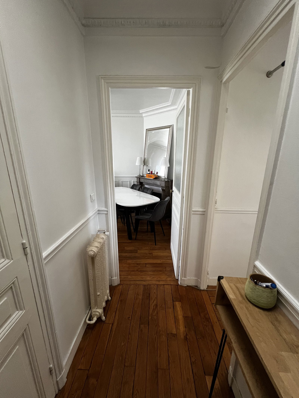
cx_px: 150
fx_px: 150
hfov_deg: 89.9
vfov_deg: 106.2
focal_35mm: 13
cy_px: 199
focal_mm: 1.57
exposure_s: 1/68
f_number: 1.8
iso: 250
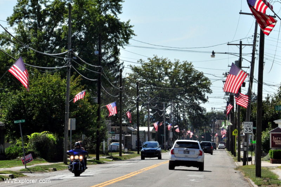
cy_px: 94
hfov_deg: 10.6
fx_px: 1521
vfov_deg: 7.0
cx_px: 140
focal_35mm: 195
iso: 1000
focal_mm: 130
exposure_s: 1/640
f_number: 22
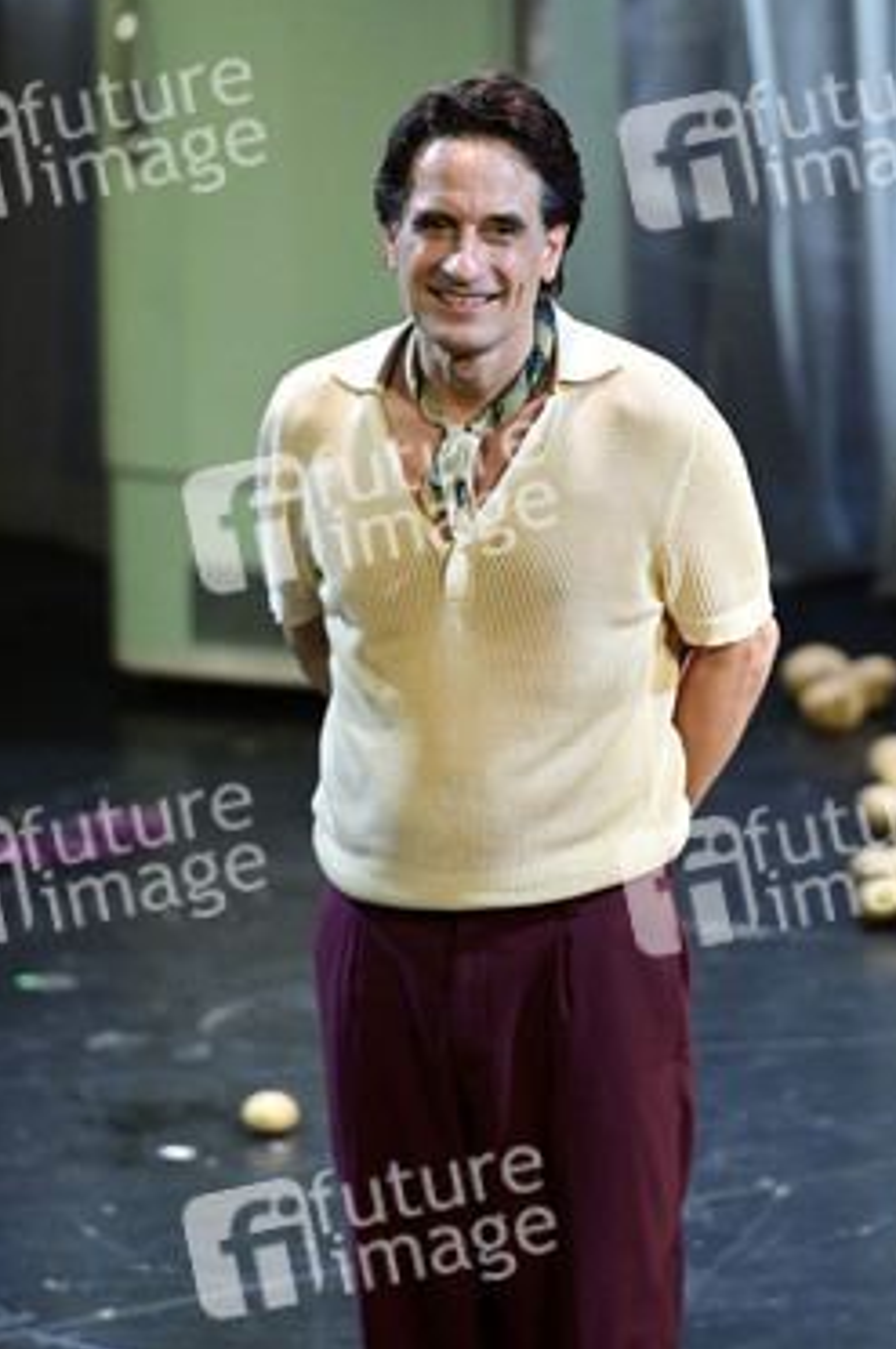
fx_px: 8049
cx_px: 475
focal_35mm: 215
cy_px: 689
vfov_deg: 9.6
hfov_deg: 6.4
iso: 3200
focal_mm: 200
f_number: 3.2
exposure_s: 1/250
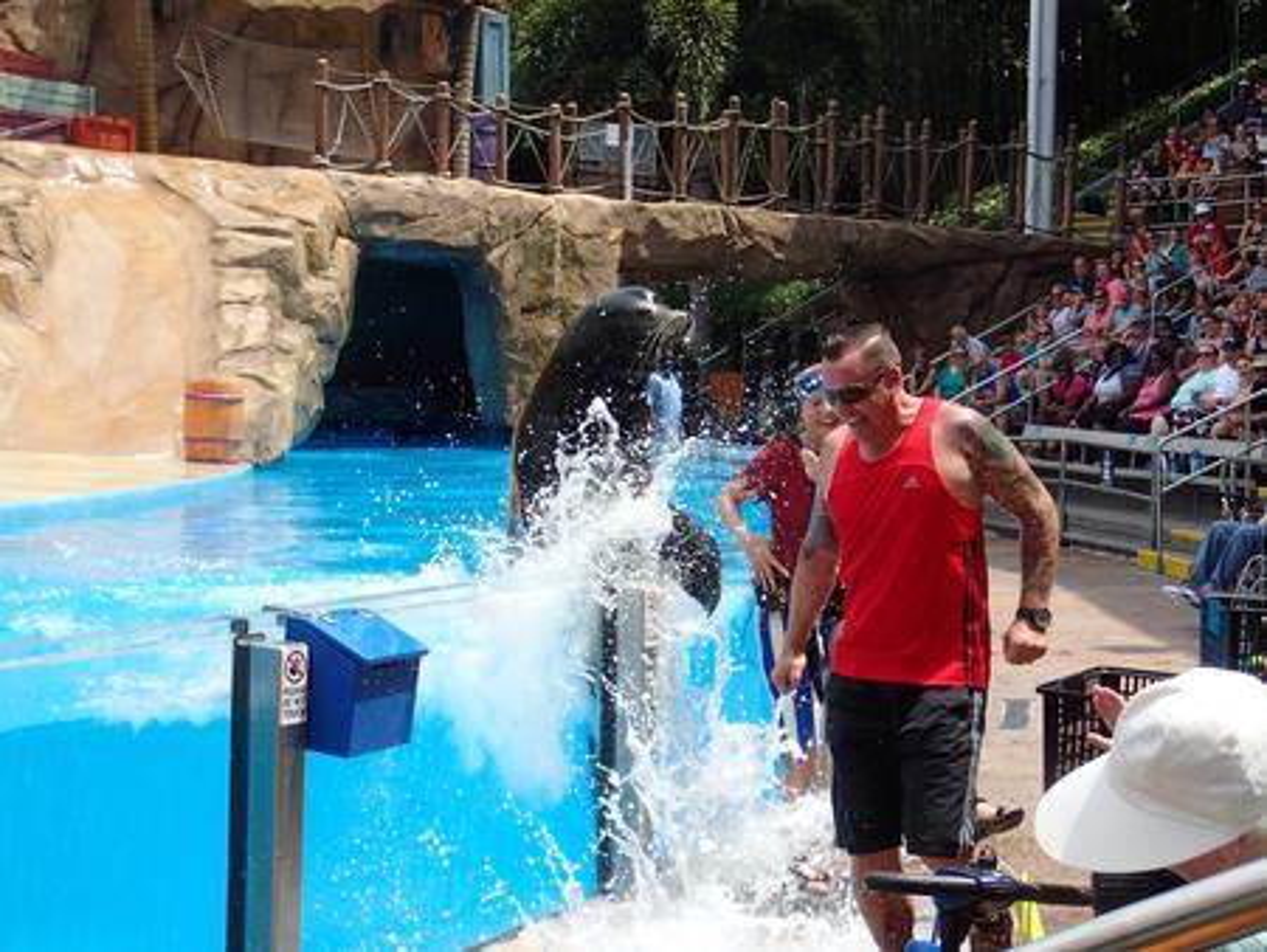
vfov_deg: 25.7
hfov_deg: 33.8
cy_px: 476
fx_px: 2087
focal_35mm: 57
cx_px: 634
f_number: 5
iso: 200
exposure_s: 1/800
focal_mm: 10.3
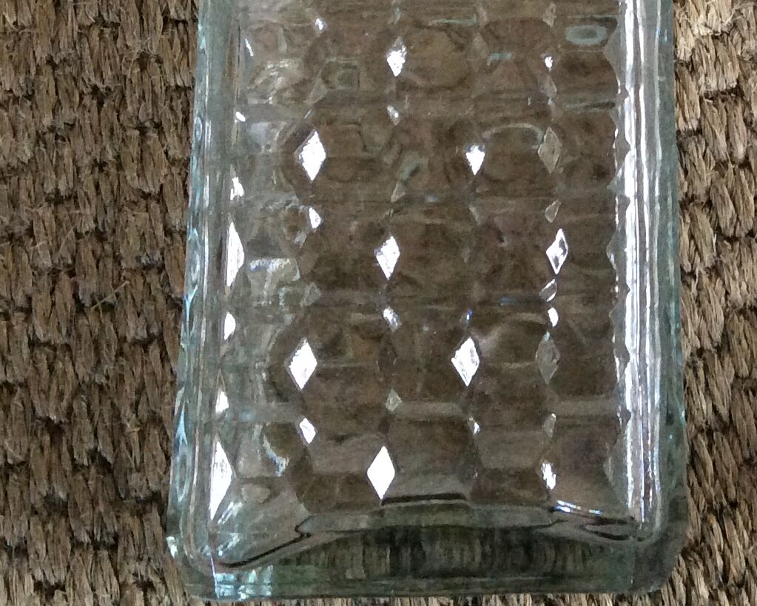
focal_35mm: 79
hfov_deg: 23.8
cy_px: -88
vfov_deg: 18.6
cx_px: 604
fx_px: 1770
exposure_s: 1/25
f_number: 2.4
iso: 160
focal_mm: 3.3
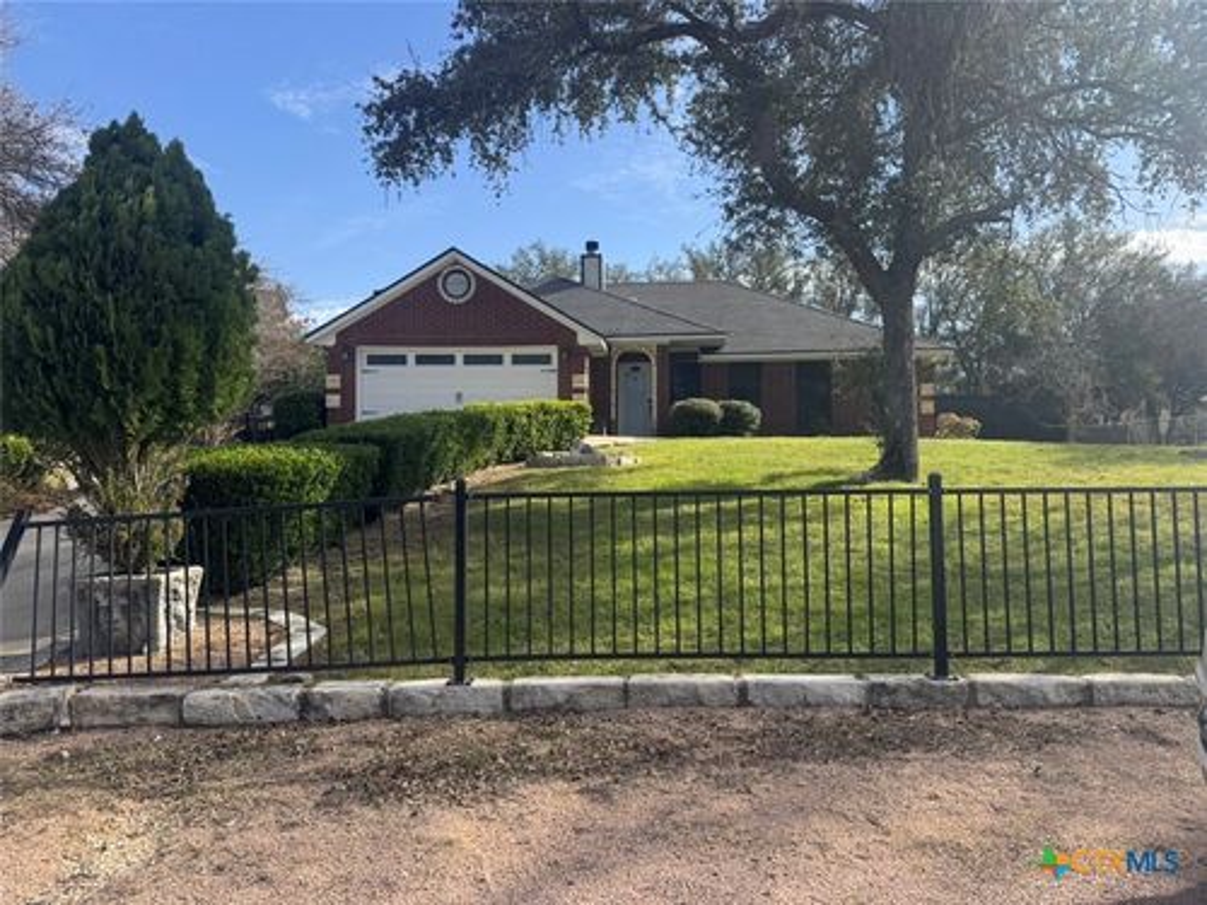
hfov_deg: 71.6
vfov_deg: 56.8
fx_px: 837
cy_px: 452
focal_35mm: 24
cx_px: 604
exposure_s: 1/2833
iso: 80
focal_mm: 6.76
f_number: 1.78
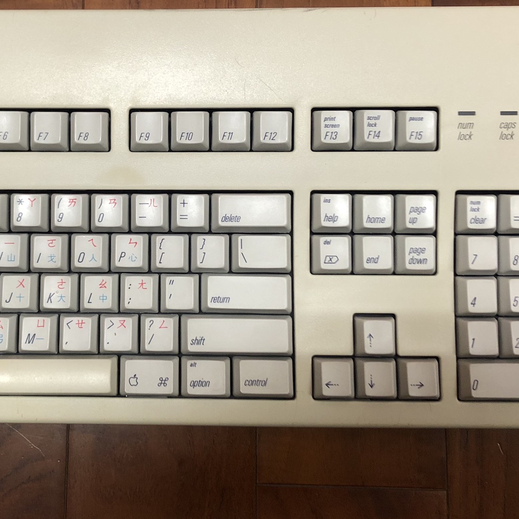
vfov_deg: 34.5
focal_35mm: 49
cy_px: 199
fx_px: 831
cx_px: 151
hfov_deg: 34.2
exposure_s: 1/15
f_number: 1.8
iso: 50
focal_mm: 3.99
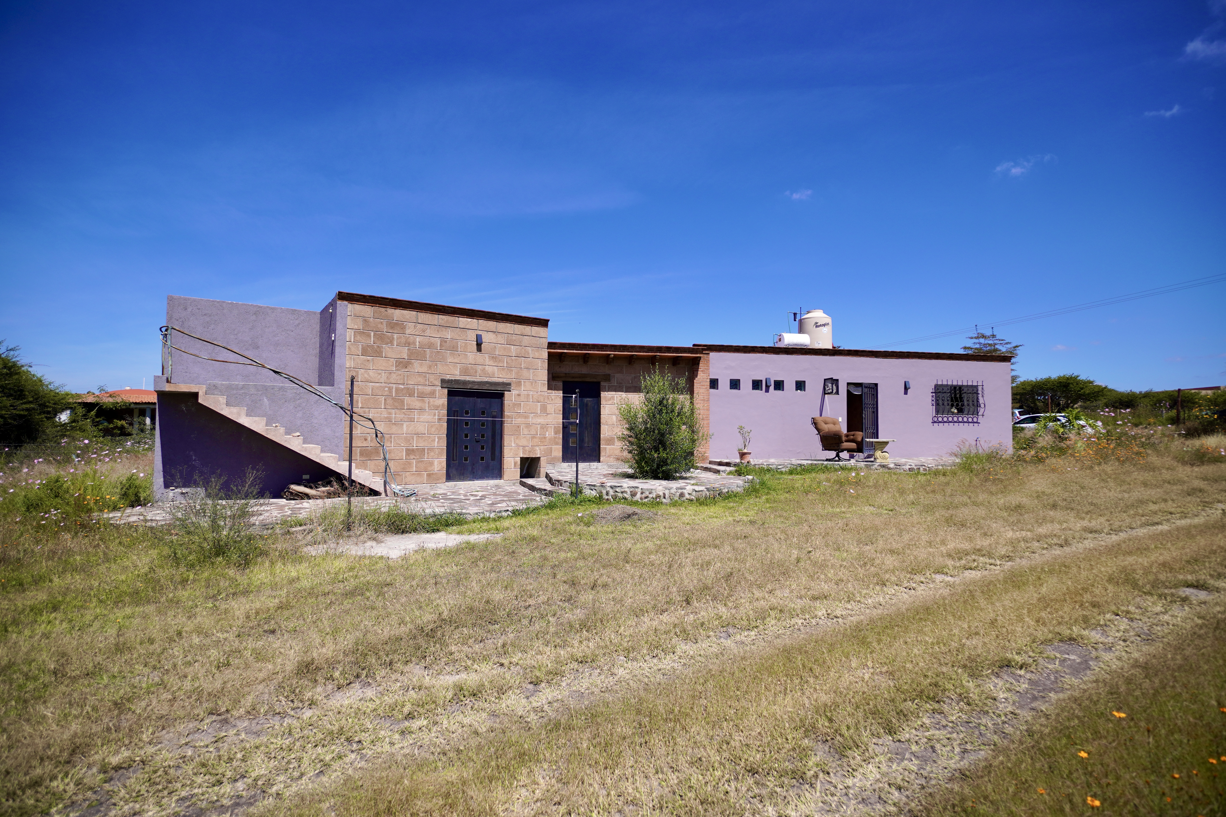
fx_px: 562
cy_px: 408
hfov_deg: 95.0
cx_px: 613
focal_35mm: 16
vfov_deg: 72.0
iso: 100
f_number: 2.8
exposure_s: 1/2000
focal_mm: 11
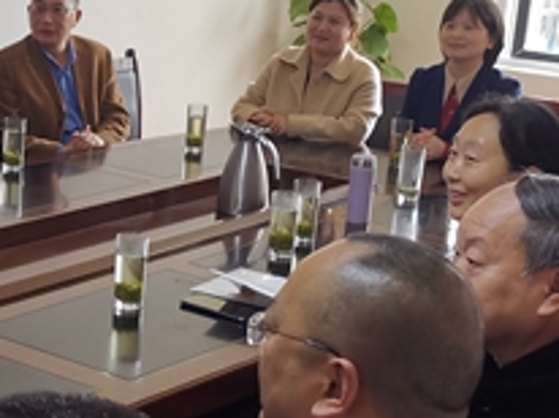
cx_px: 8
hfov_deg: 22.5
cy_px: 217
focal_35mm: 84
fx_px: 1355
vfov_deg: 17.5
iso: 125
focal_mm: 4.75
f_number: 1.8
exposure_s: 1/100
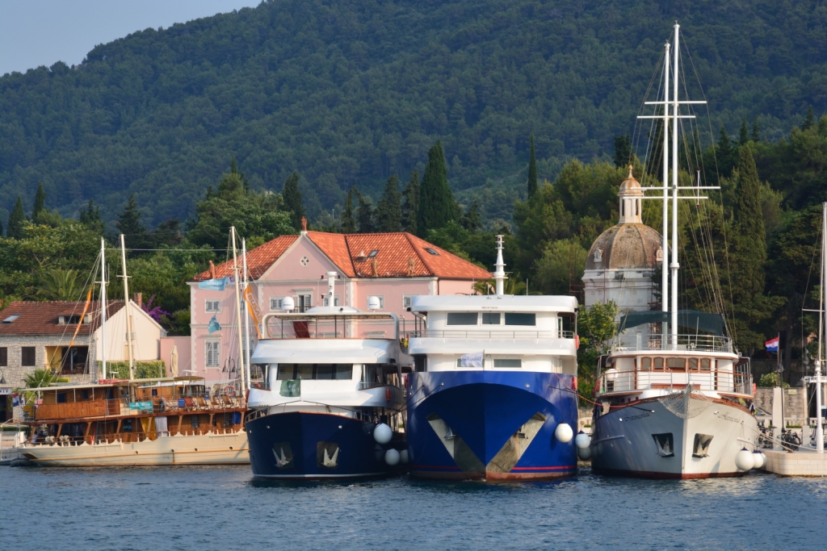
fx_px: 3618
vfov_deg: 8.7
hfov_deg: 13.0
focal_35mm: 158
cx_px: 414
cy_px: 276
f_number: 11
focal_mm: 105
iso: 200
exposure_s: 1/125
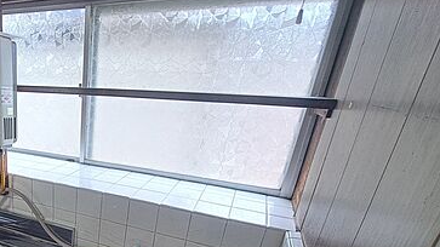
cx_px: 73
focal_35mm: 25
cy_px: 219
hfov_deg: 65.6
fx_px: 292
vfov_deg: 42.4
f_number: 2.2
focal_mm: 1.74
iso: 80
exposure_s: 1/50
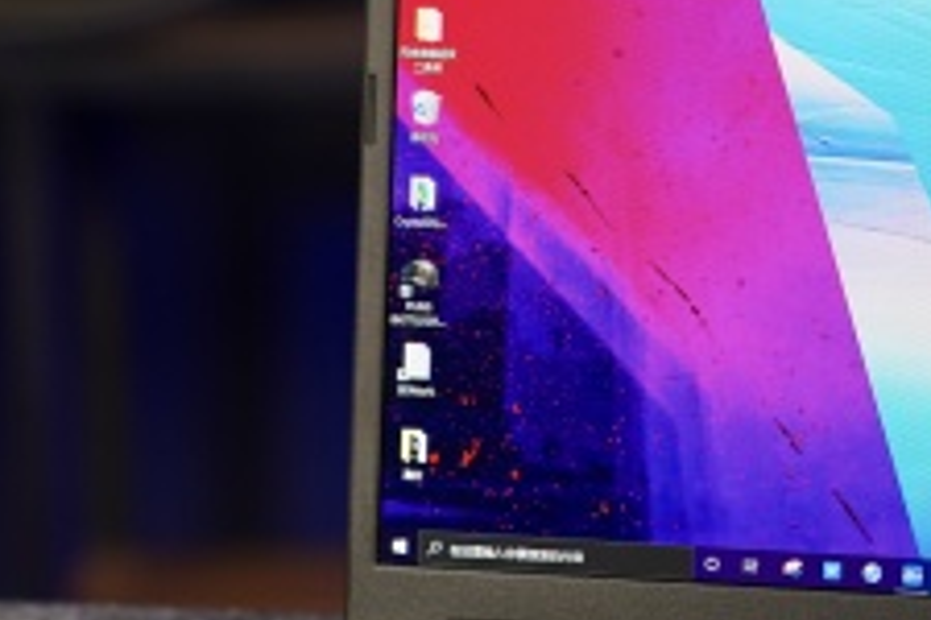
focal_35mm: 176
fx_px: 4551
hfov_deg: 11.5
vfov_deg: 7.8
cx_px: 1109
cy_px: 223
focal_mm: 55
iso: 64
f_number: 2.8
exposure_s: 1/30
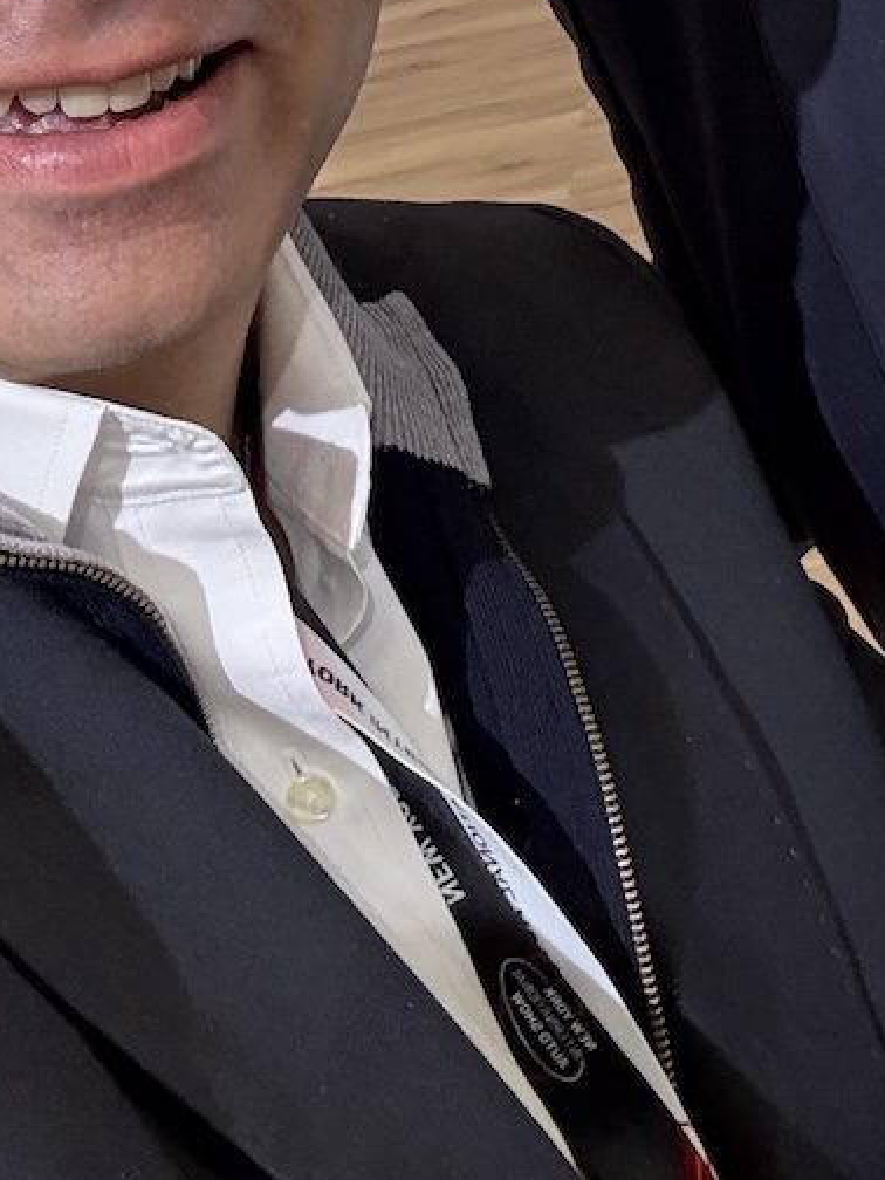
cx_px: 759
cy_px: -428
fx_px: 2488
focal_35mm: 73
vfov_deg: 23.1
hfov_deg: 19.9
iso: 80
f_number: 1.9
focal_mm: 2.69
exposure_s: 1/60
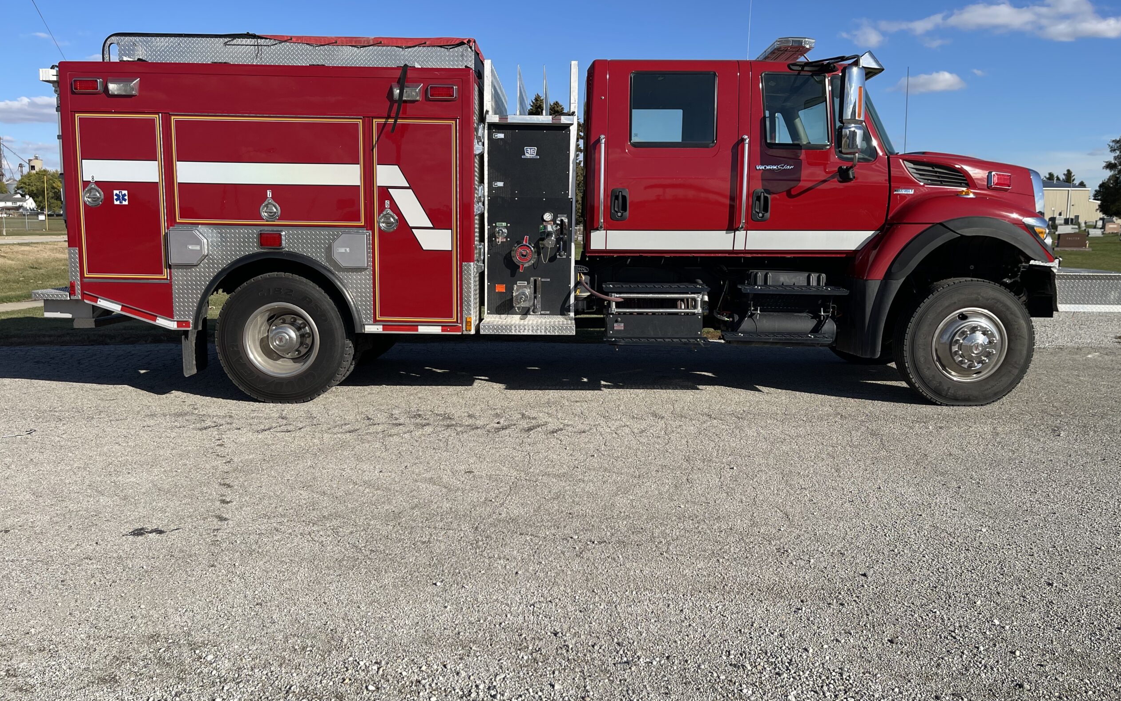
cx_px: 569
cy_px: 338
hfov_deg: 66.5
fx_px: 855
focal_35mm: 28
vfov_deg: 44.5
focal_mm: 5.1
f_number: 1.6
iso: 32
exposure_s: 1/3788
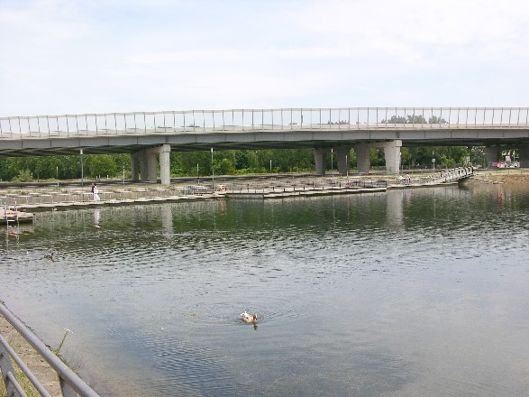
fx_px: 535
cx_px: 264
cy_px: 198
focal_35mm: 35
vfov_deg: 40.7
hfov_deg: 52.6
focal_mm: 8.9
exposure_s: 1/124
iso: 50
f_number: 8
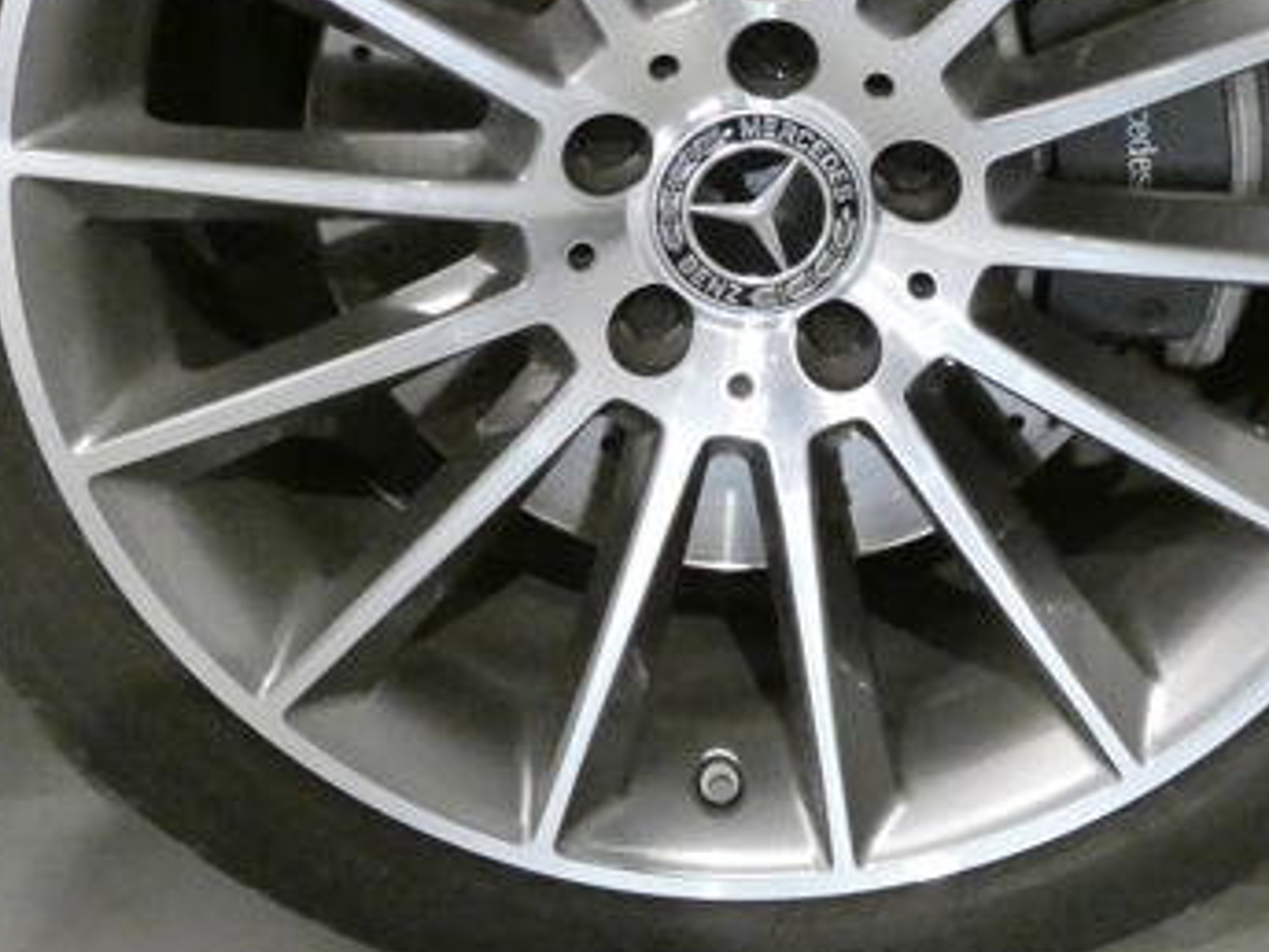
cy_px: 196
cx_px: 771
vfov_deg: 20.2
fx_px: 2639
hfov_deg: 27.0
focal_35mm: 72
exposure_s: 1/125
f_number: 3.3
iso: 2000
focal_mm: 5.5
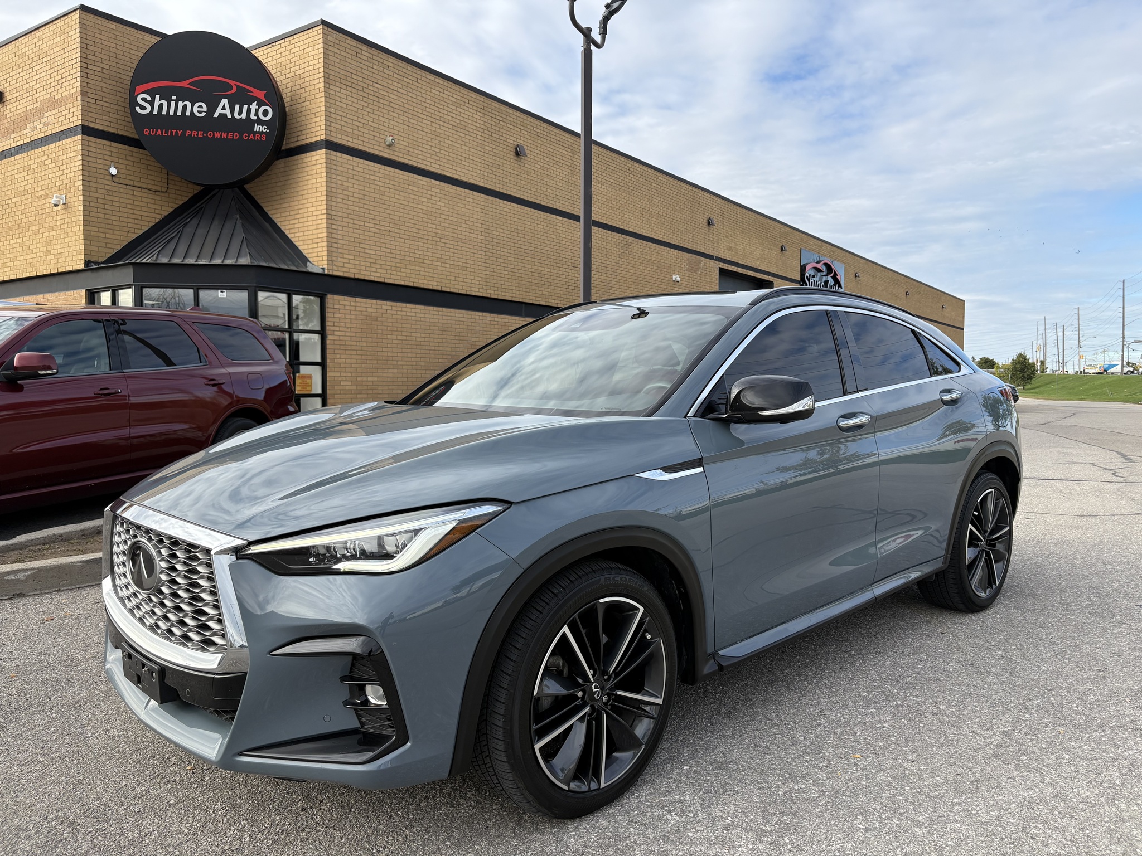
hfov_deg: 67.3
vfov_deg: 53.1
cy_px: 428
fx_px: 858
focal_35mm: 26
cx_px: 571
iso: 50
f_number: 1.6
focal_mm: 5.96
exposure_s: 1/1337
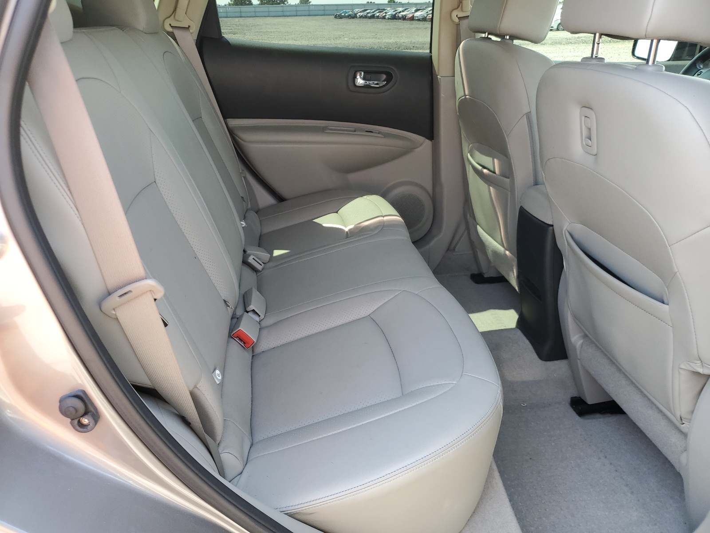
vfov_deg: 53.1
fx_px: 533
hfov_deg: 67.3
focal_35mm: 26
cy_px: 266
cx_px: 355
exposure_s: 1/139
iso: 50
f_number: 1.5
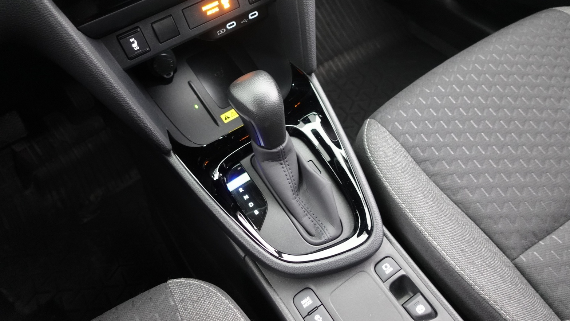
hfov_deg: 71.9
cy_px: 128
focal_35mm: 26
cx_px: 282
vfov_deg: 44.2
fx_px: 393
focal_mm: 9.4
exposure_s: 1/8
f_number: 1.8
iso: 1600
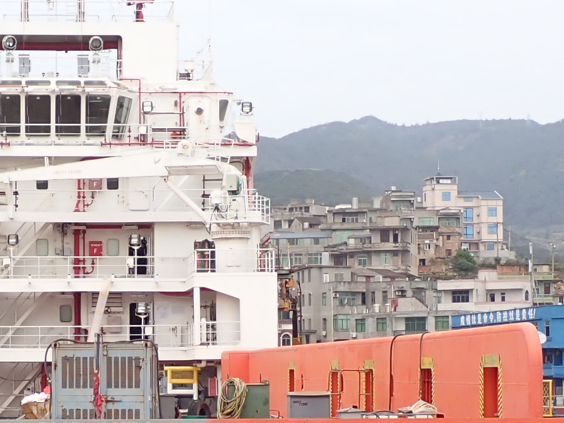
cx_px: 63
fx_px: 2037
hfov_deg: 15.6
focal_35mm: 125
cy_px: 338
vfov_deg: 11.8
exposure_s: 1/500
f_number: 3.5
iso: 100
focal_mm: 6.83
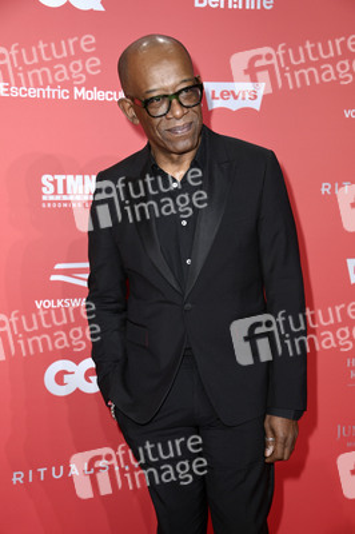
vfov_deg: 32.4
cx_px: 178
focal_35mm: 62
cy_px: 267
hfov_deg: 21.9
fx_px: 919
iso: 800
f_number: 5.6
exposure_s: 1/250
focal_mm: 62
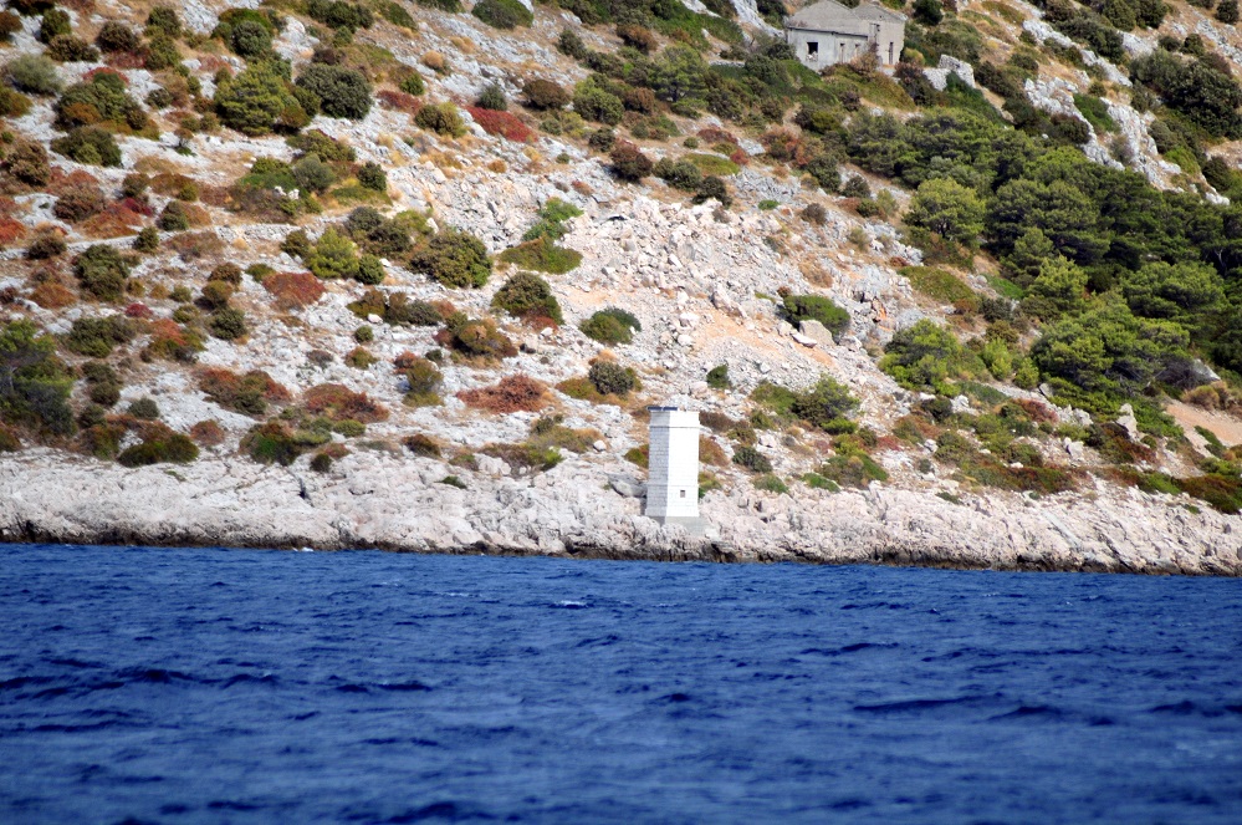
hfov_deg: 5.5
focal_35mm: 375
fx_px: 12919
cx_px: 621
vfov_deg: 3.7
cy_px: 412
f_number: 5
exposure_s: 1/1250
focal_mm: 250
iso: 320
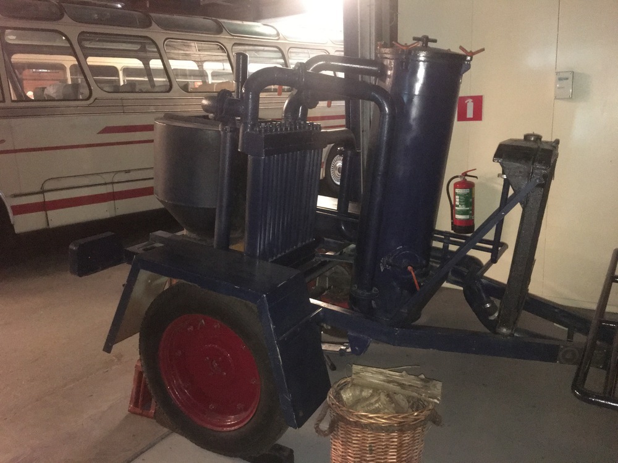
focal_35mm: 29
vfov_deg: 48.2
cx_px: 309
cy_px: 232
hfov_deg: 61.7
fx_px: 518
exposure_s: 1/17
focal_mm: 4.15
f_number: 2.2
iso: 640
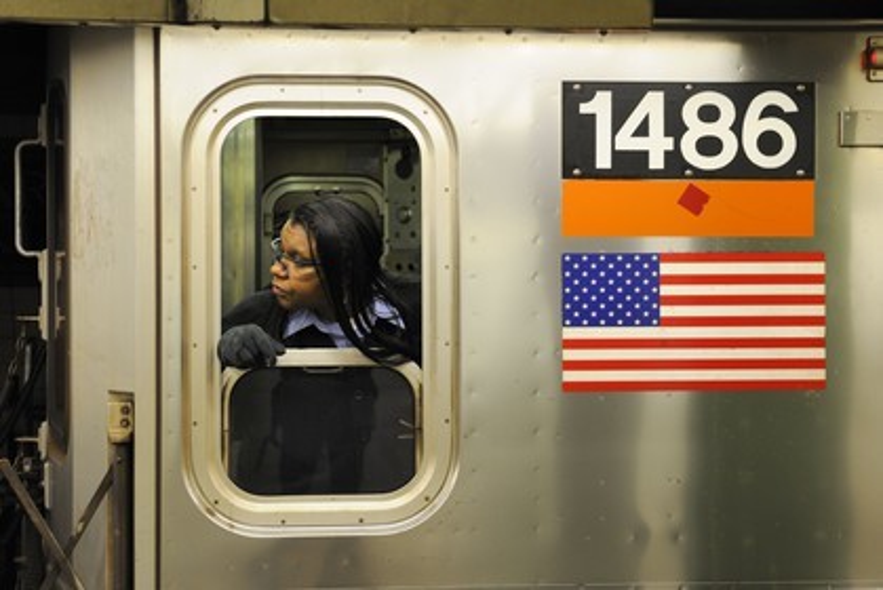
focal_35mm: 60
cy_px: 295
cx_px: 442
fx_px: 1473
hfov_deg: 33.4
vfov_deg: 22.7
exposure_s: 1/30
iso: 1600
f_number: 4
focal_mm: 60
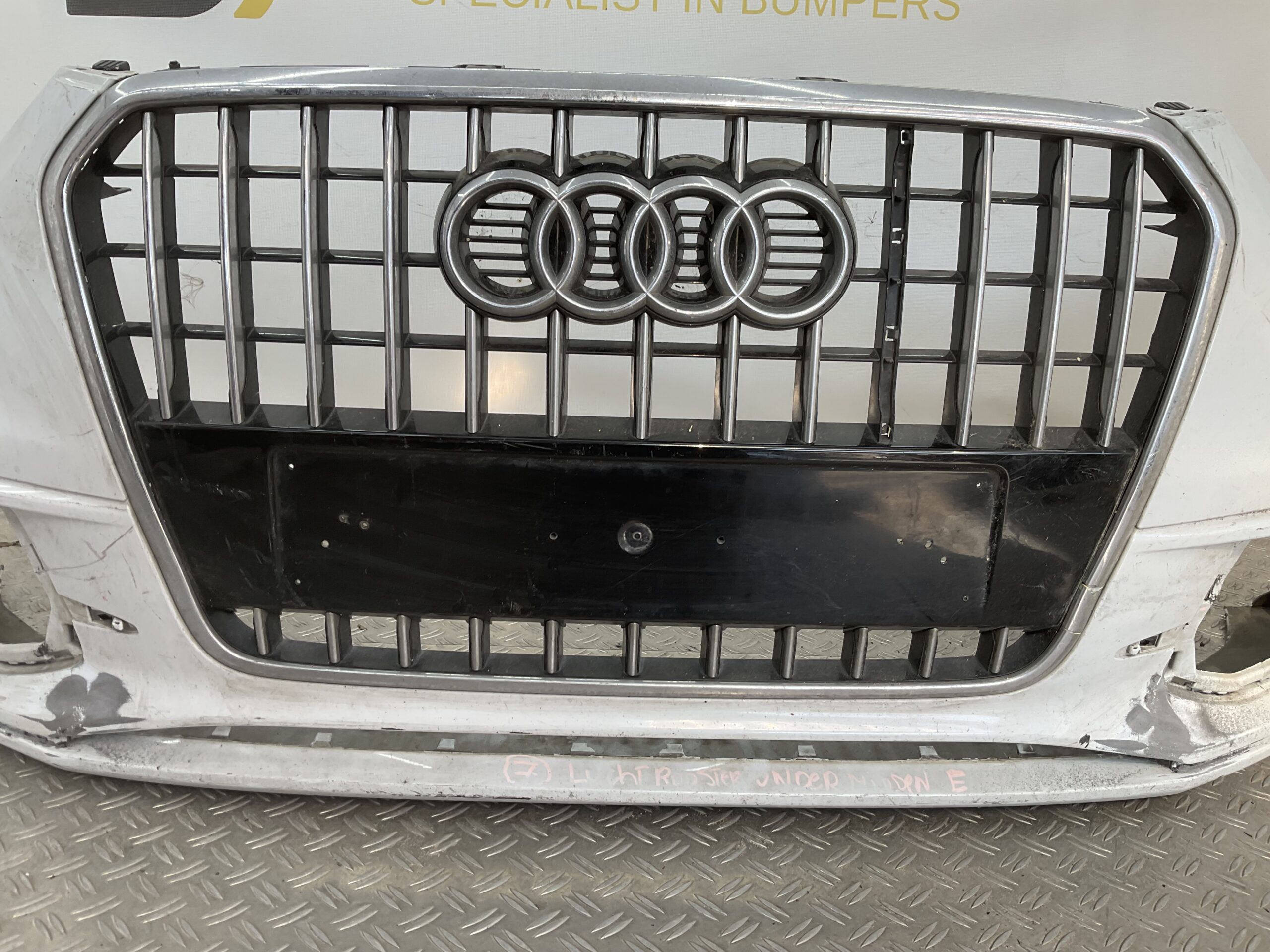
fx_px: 1064
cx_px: 635
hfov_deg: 61.7
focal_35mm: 29
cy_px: 476
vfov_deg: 48.2
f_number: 1.8
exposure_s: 1/120
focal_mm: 3
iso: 16
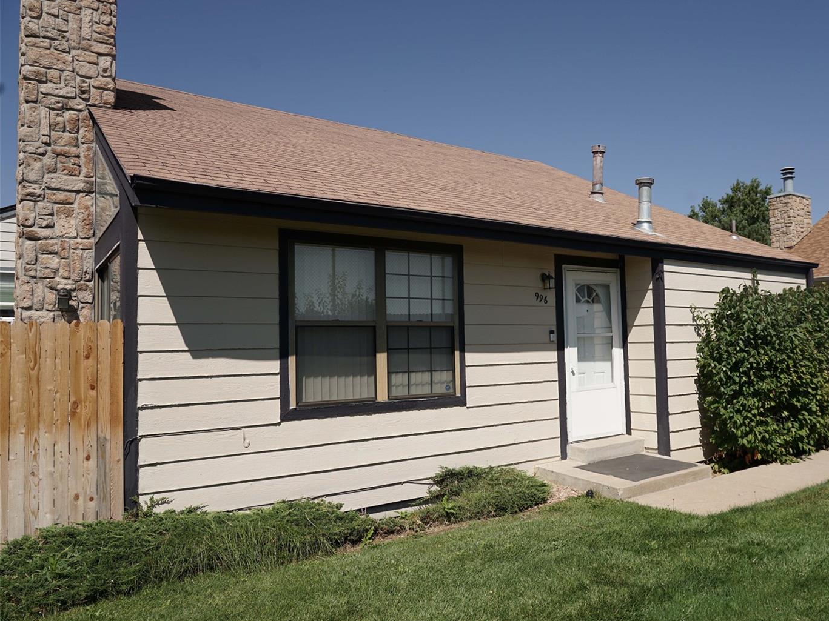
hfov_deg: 64.9
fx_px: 647
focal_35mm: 27
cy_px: 308
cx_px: 485
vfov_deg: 51.3
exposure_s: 1/640
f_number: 8
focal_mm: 24
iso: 160
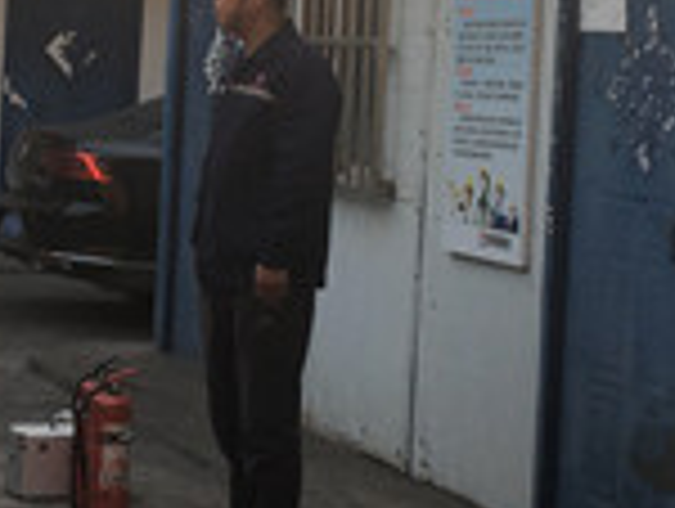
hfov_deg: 16.9
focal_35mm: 116
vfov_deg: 12.7
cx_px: 166
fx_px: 2266
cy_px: 99
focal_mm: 4.15
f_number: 2.2
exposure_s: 1/111
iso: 25
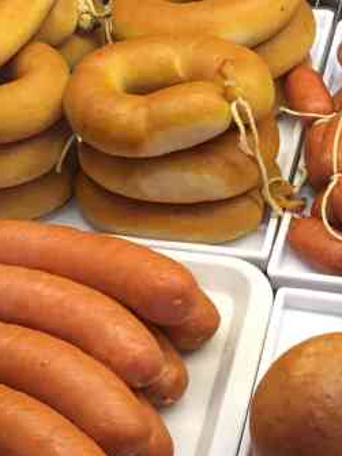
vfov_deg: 24.1
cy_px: 244
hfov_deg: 17.8
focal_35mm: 81
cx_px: -7
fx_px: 1066
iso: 40
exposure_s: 1/17
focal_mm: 4.15
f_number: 2.2
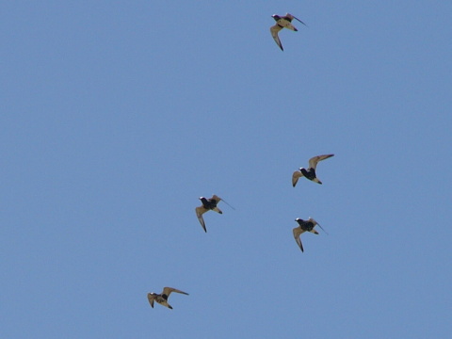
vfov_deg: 7.1
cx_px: 226
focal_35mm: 210
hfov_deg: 9.4
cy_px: 170
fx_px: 2742
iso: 50
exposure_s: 1/500
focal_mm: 35
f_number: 5.2
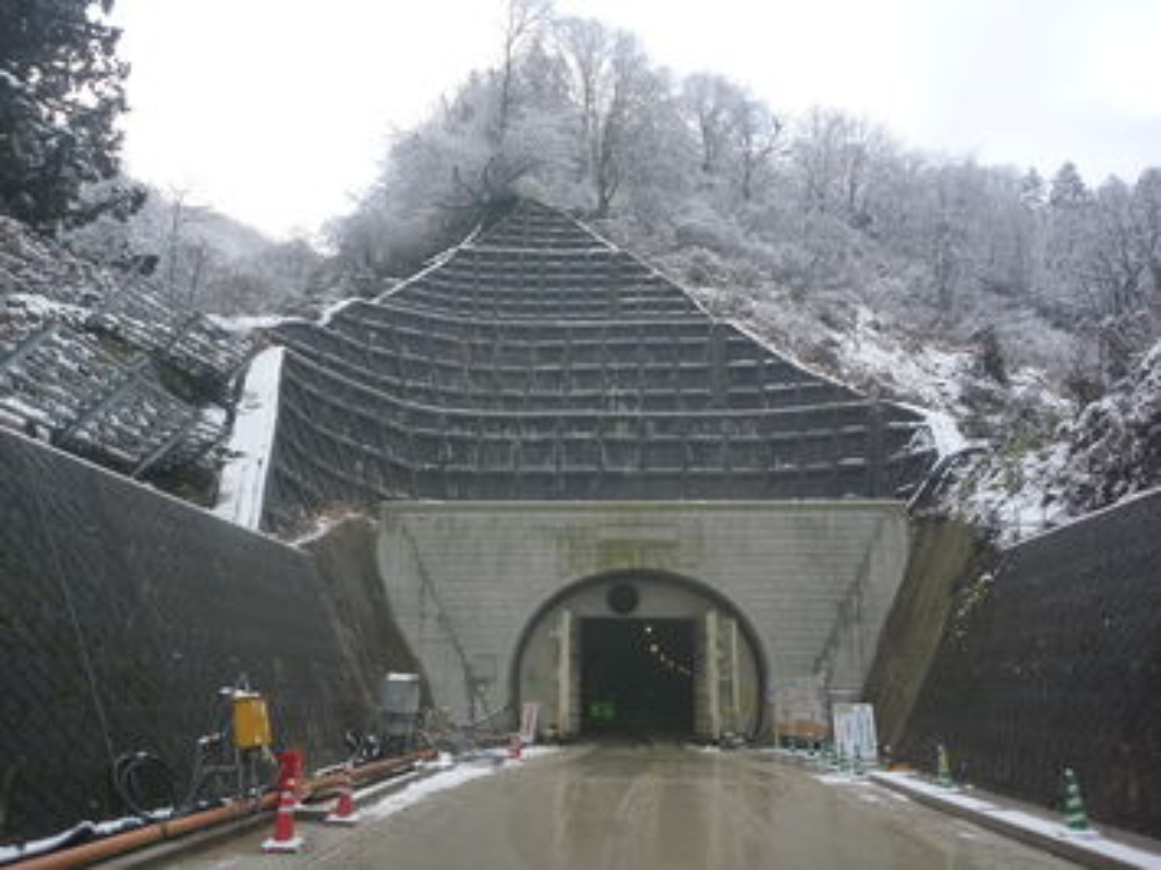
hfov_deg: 63.5
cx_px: 580
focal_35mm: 28
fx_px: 939
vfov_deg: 49.7
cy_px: 435
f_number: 3.3
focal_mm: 4.9
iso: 125
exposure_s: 1/100
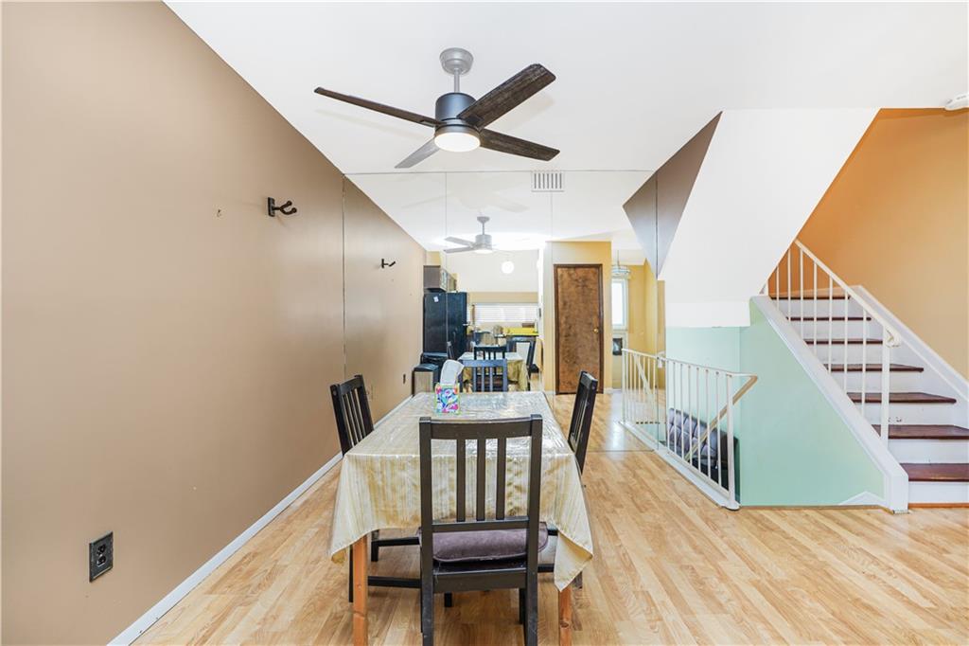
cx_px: 484
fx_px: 431
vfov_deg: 73.7
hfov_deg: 96.8
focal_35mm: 16
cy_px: 323
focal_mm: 16
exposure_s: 1/6
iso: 50
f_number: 4
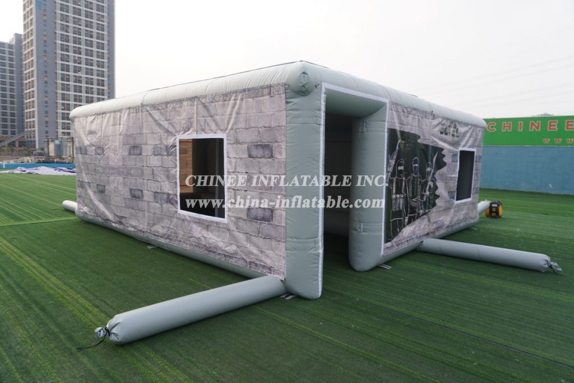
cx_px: 287
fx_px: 383
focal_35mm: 24
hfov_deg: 73.7
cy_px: 192
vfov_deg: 53.1
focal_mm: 16
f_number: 4.5
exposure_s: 1/250
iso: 100
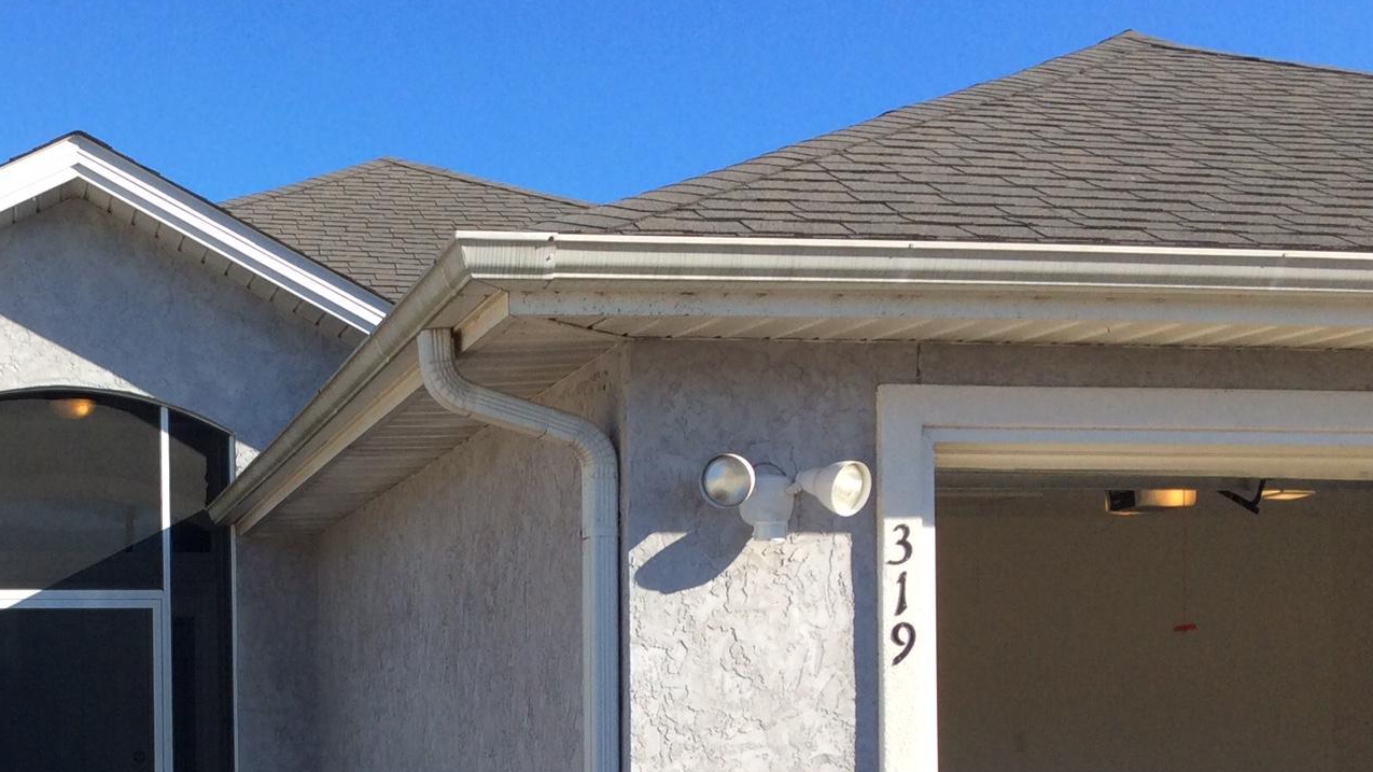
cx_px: 289
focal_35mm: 56
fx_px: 2039
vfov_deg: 20.9
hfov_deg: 36.1
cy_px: 714
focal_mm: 3.3
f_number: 2.4
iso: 32
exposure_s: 1/986
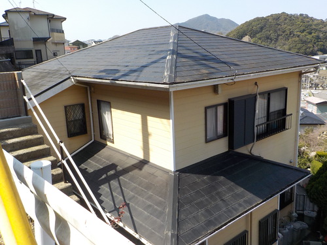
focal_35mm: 30
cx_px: 164
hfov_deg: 60.0
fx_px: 283
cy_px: 122
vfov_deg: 46.8
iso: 125
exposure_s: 1/800
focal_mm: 4.1
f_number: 3.3
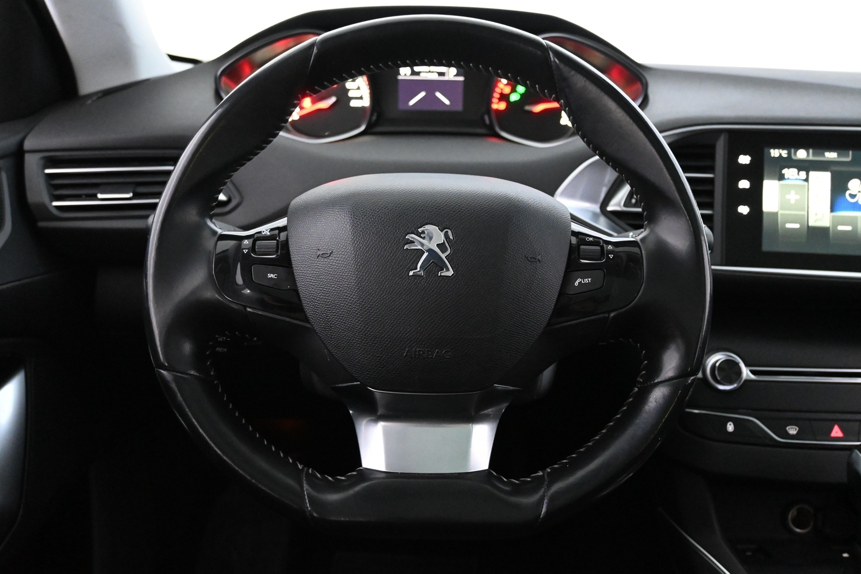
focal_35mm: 33
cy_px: 287
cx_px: 430
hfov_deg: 57.2
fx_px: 789
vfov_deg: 40.0
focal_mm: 22
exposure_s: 1/40
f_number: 4
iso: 6400
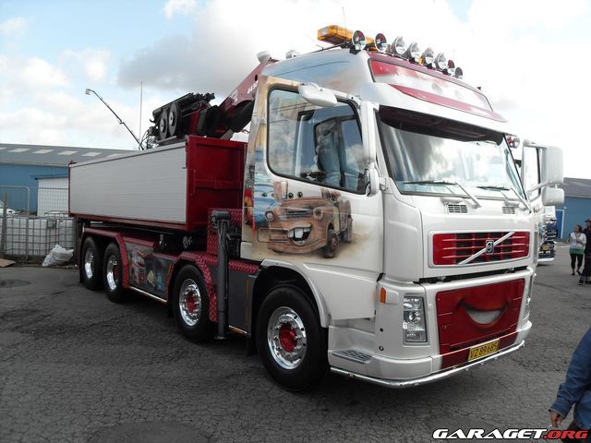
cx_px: 296
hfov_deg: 63.4
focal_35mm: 28
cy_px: 222
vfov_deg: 49.7
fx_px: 478
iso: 80
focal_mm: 6
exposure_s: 1/125
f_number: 7.1
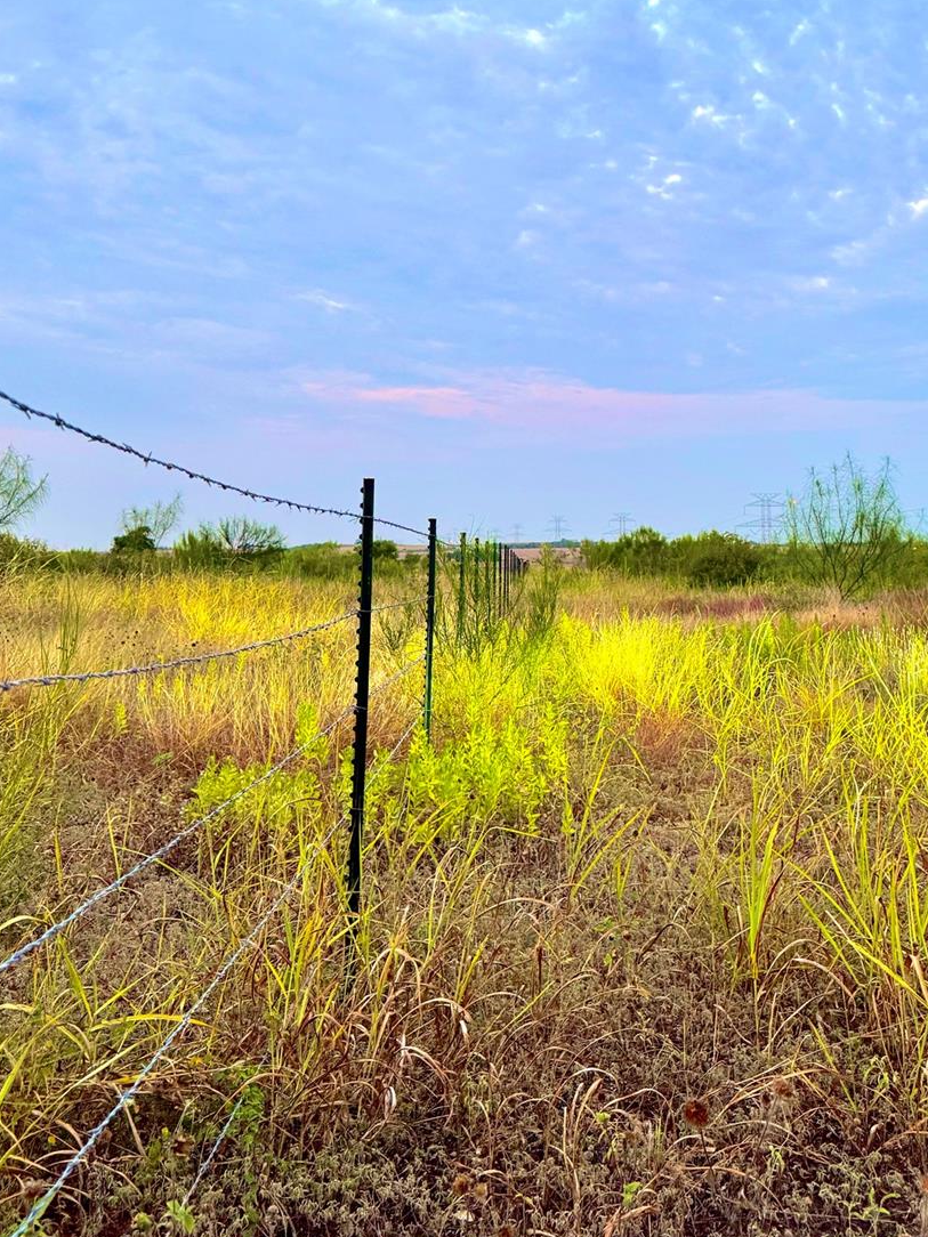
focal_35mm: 34
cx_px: 563
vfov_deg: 53.1
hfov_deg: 41.6
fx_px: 1215
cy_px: 430
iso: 250
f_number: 1.78
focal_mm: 6.76
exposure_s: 1/60
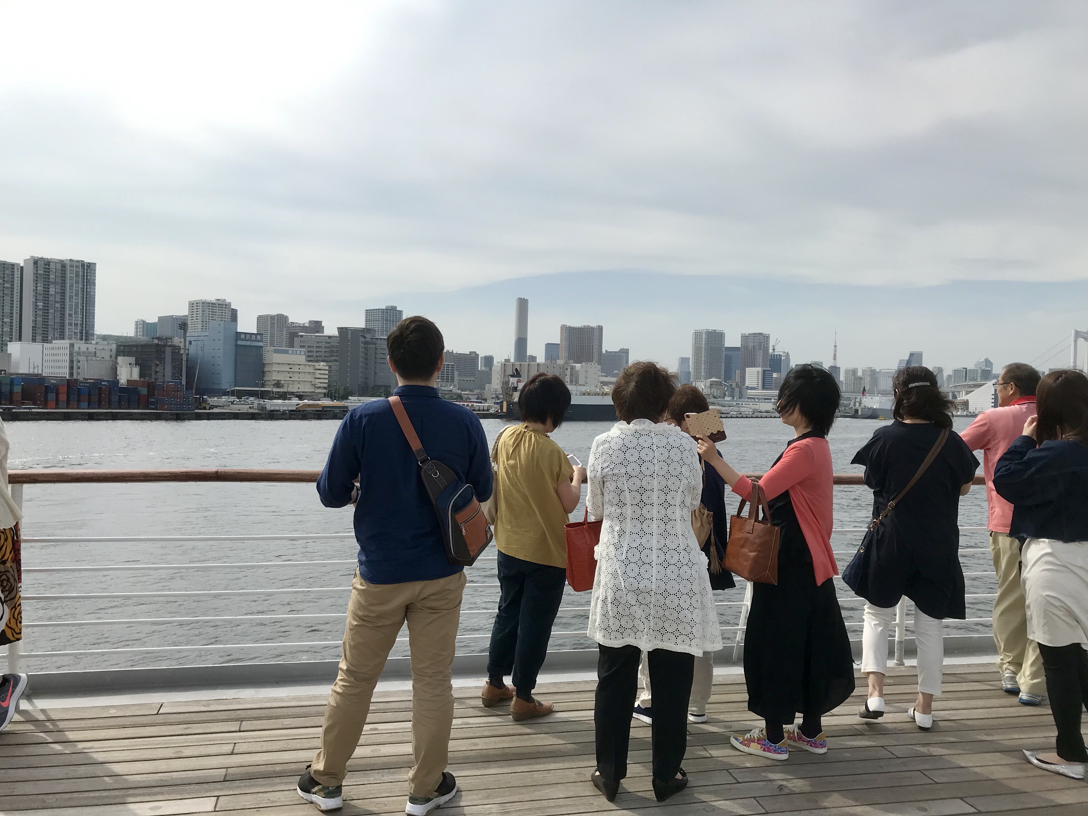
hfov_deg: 63.4
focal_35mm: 28
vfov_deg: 49.7
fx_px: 880
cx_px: 544
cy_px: 408
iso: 20
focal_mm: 3.99
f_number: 1.8
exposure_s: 1/2591
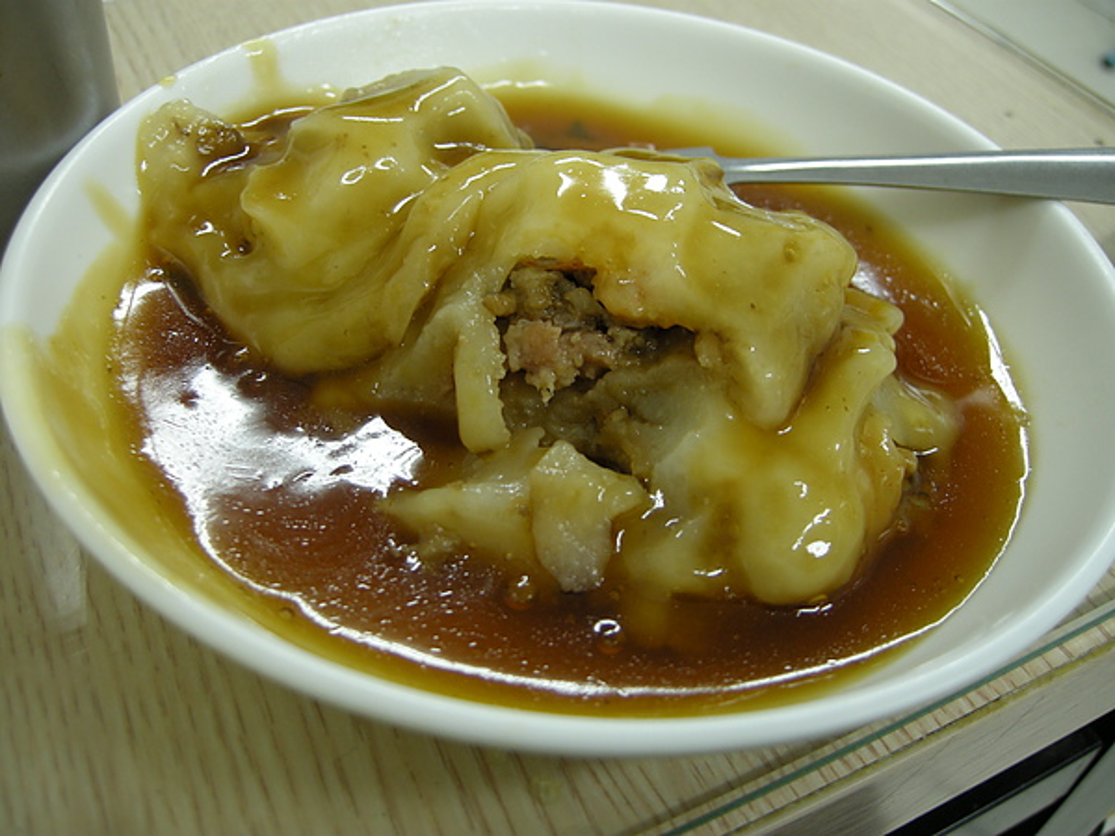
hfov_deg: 52.6
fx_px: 1127
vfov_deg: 40.7
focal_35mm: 35
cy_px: 418
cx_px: 558
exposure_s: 1/8.6
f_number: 2.7
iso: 71
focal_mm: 7.5
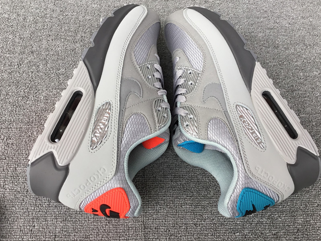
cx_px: 165
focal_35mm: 35
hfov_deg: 52.6
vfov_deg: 40.6
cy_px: 105
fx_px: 325
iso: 32
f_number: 2.4
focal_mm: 3.3
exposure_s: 1/100
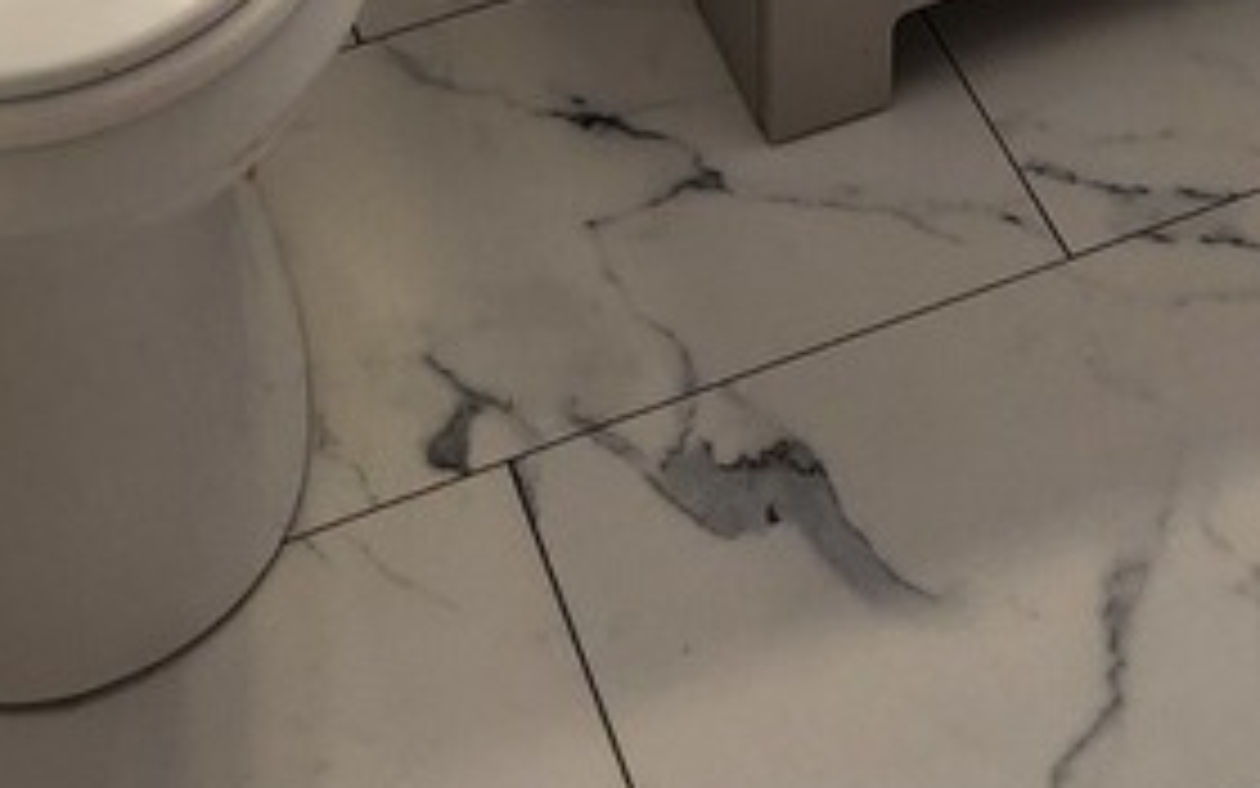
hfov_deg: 22.0
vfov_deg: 10.6
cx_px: 882
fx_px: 3228
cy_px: -1441
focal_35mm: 94
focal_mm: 5.4
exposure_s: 1/120
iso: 160
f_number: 1.8
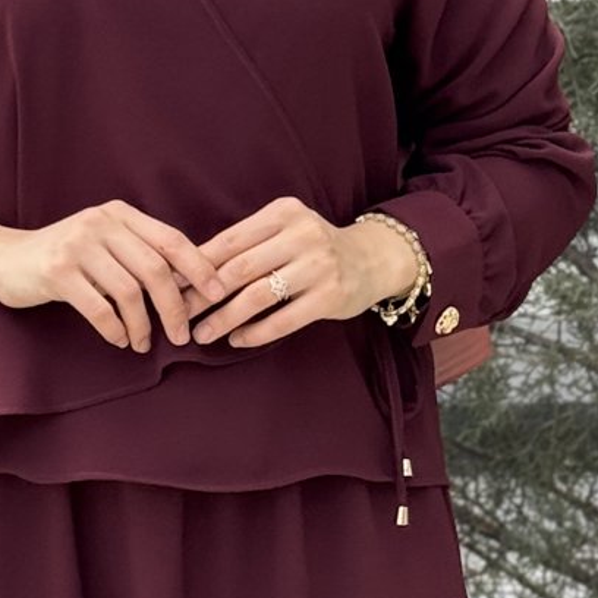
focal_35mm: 213
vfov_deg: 8.2
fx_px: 4163
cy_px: 456
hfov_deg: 8.2
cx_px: 177
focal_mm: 6.76
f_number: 1.78
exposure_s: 1/645
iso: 64
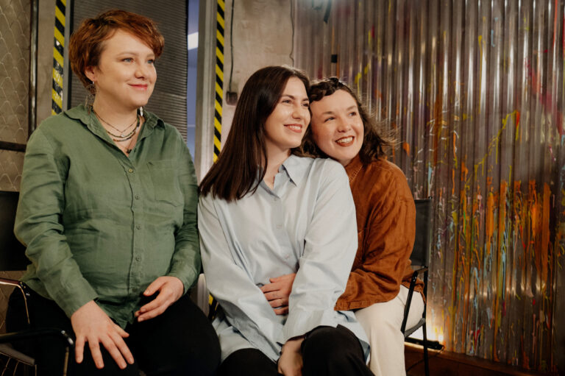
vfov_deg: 35.0
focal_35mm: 38
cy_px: 188
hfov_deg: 50.7
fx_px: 596
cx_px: 282
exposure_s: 1/640
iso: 2500
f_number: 4
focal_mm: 38
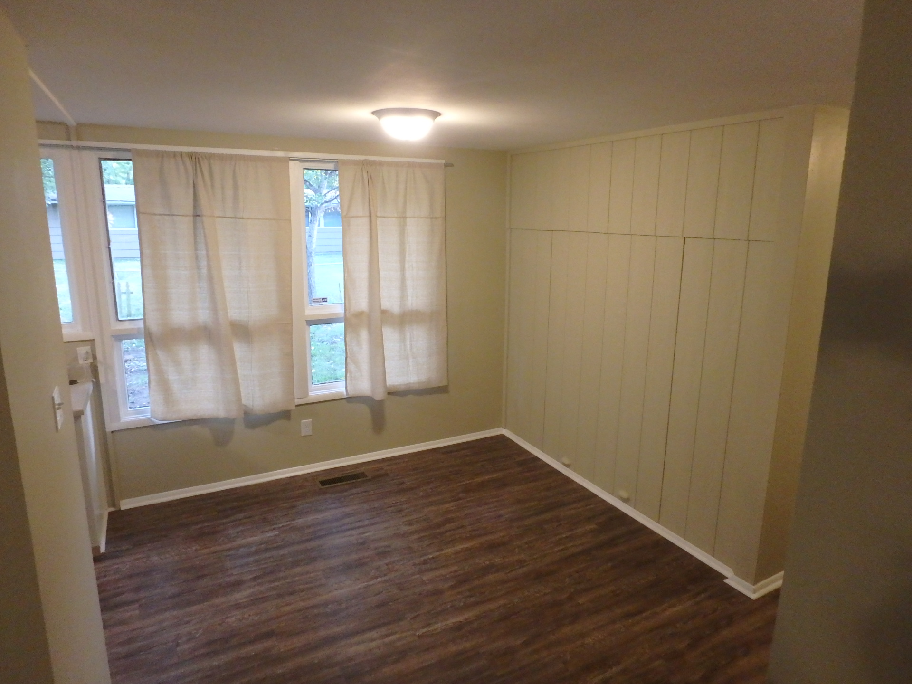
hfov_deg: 79.0
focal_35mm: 21
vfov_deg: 63.4
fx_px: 553
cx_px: 456
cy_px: 342
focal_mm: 3.7
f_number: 3.5
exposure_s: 1/30
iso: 800
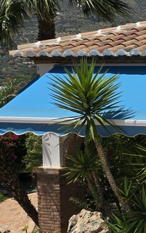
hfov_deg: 10.2
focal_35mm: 93
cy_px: 89
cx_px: 442
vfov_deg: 22.3
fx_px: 592
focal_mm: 6.3
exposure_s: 1/1472
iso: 12
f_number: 1.7
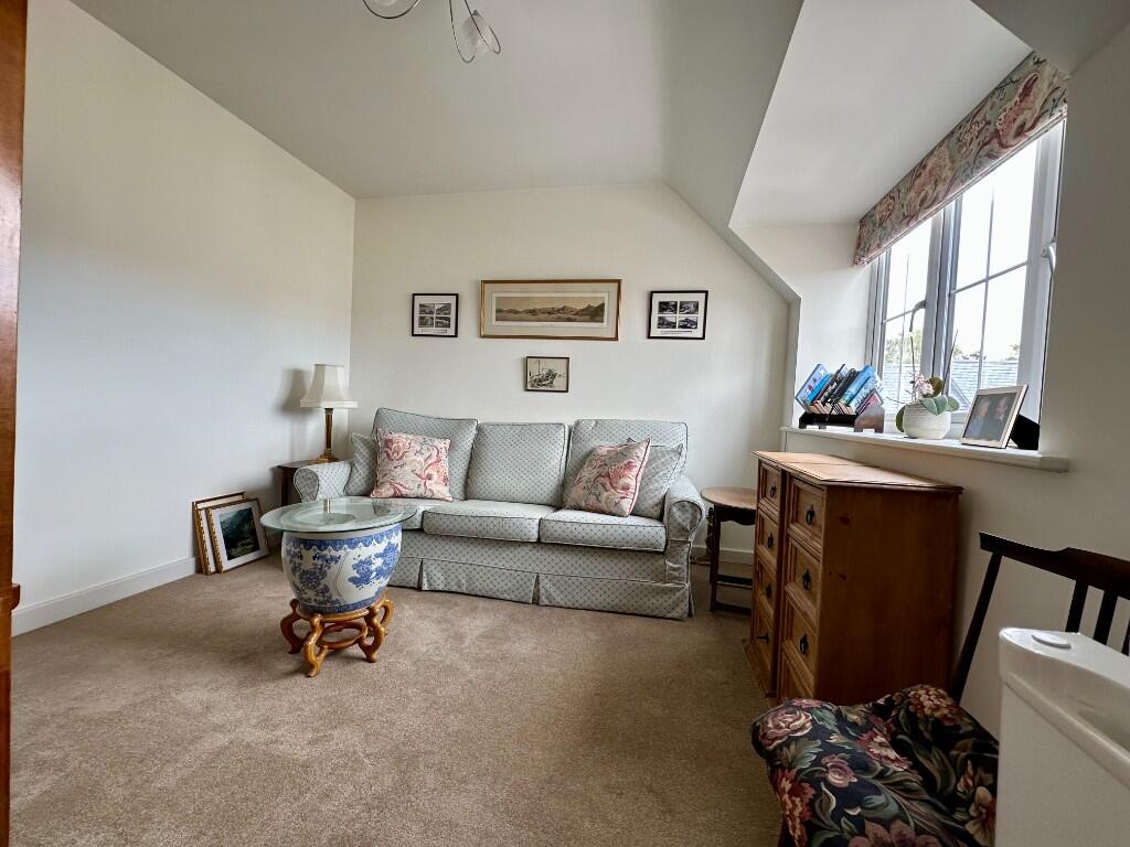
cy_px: 424
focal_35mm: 14
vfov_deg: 85.7
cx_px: 565
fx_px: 457
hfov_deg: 102.1
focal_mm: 2.22
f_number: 2.2
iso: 100
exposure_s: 1/99
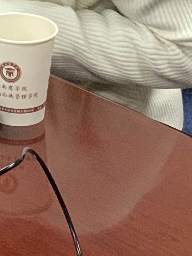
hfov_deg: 5.9
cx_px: -139
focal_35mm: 247
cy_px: -325
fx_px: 1826
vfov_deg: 7.6
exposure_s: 1/60
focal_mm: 6
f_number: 2.4
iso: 250
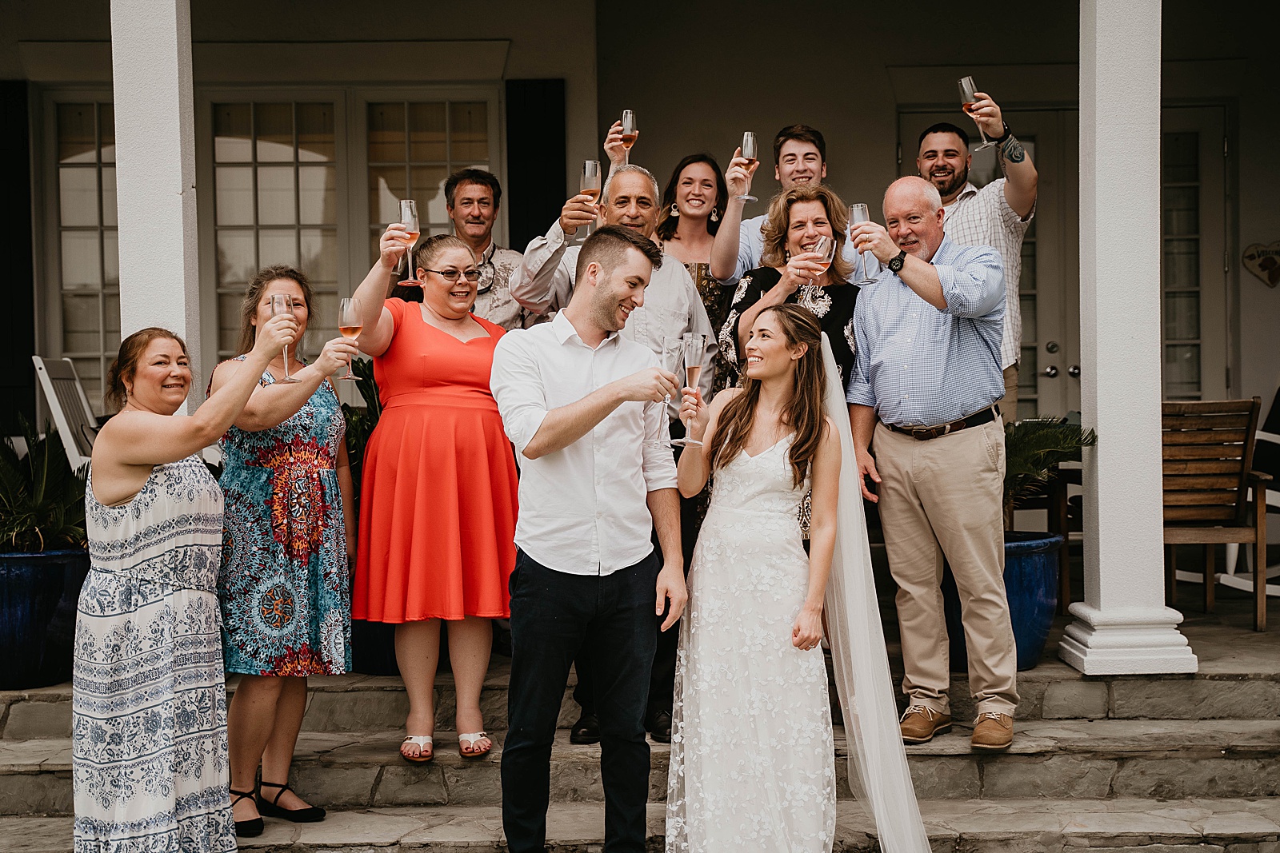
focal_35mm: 50
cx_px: 640
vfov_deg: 27.0
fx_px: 1778
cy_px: 426
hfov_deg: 39.6
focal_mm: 50
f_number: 2.8
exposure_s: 1/320
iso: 400
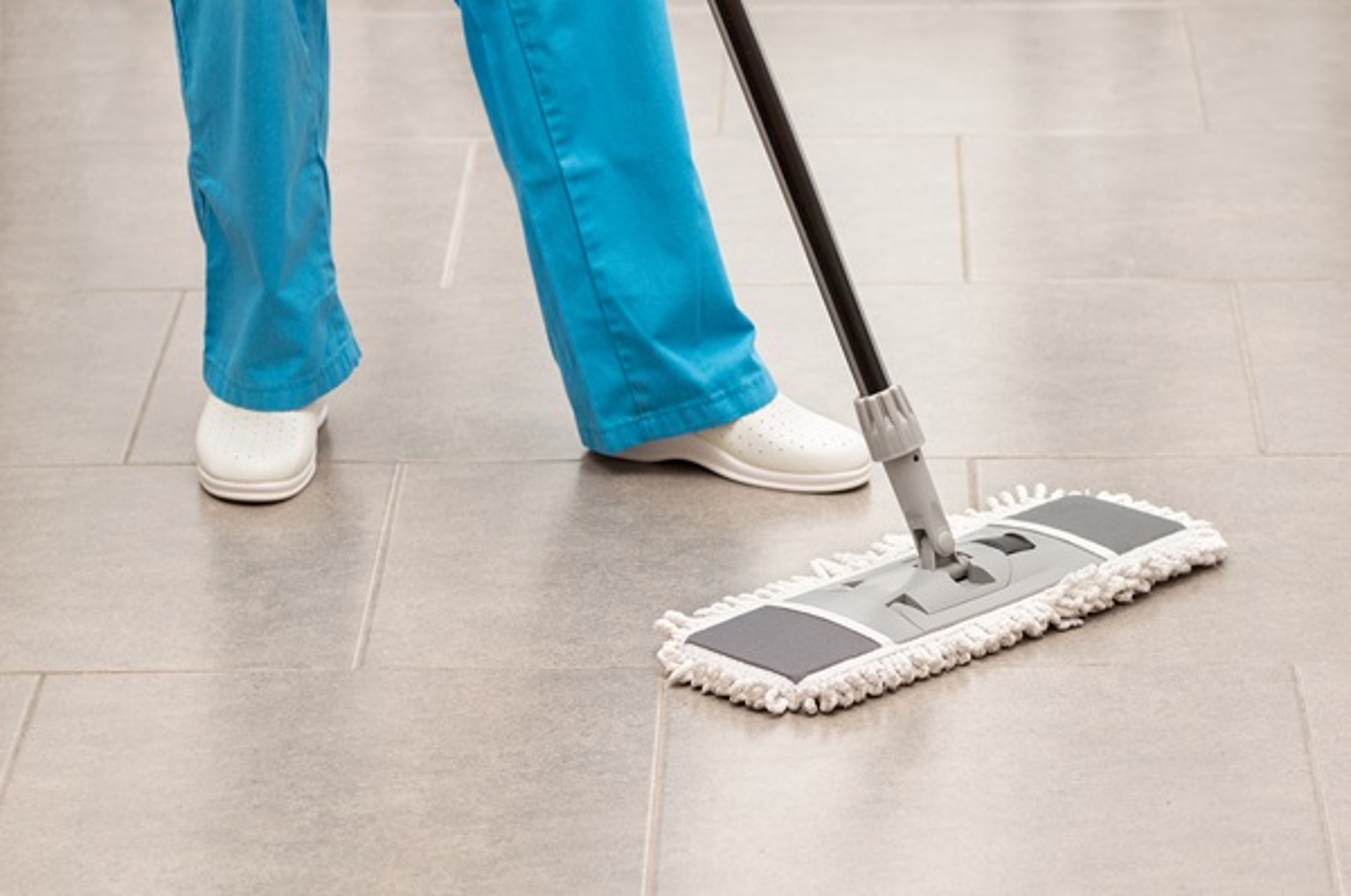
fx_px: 5901
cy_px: 448
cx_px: 676
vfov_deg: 8.7
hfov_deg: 13.1
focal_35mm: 158
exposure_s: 1/160
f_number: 5.6
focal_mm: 105
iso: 100
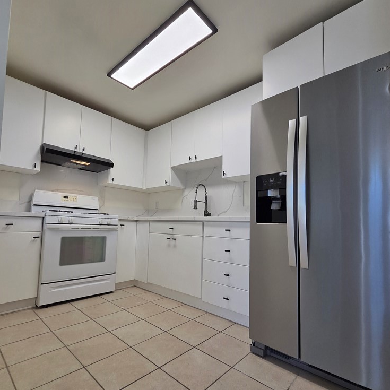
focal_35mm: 16
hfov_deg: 87.4
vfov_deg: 87.2
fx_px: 204
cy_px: 212
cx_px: 195
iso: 100
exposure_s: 1/120
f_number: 2.2
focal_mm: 2.2
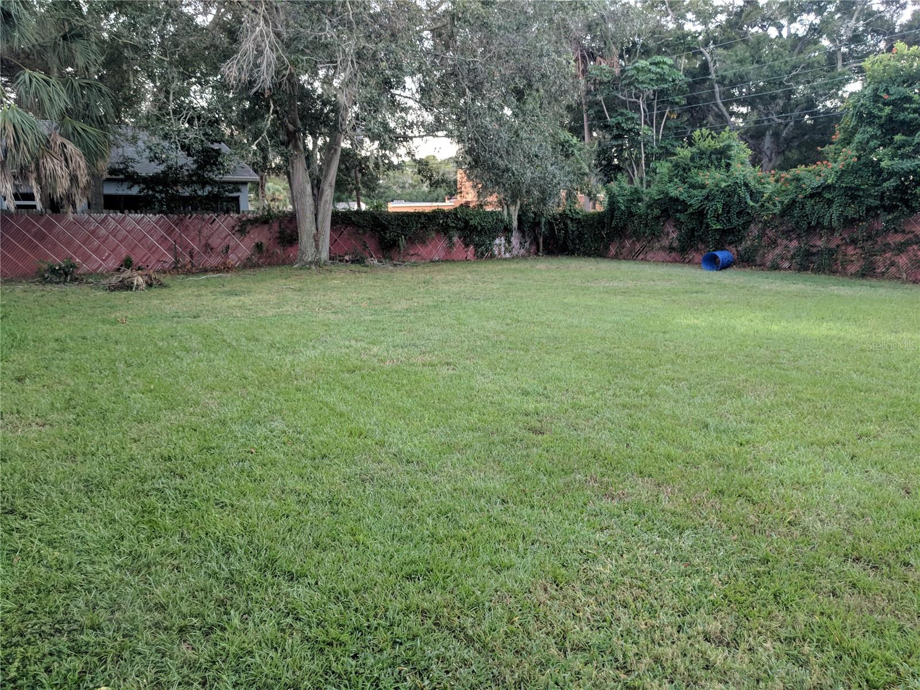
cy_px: 345
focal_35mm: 26
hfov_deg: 67.3
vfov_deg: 53.1
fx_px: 691
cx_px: 460
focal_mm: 4.67
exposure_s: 1/60
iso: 448
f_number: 2
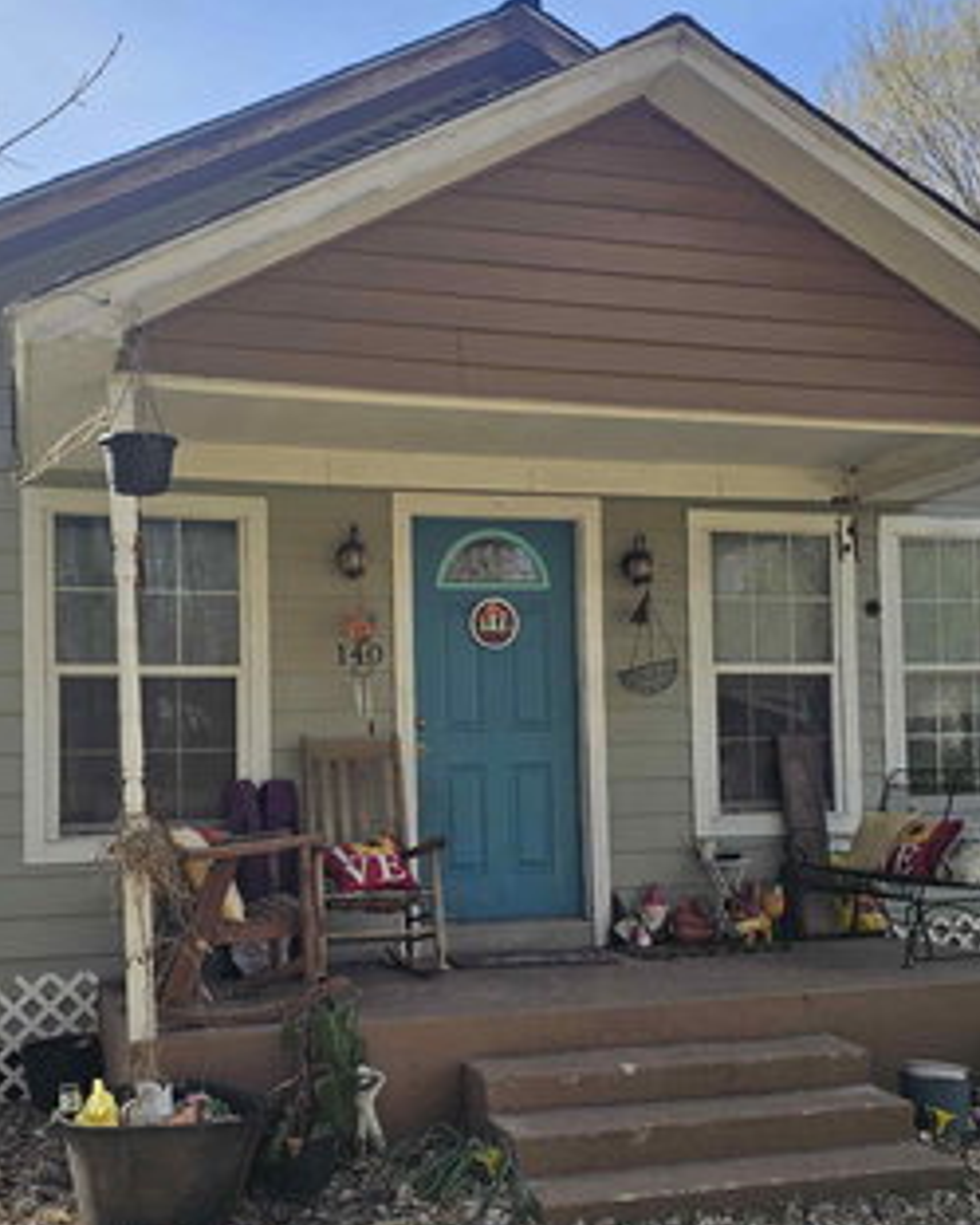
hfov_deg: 40.1
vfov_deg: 48.9
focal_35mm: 37
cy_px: 717
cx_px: 425
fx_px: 1341
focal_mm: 6.3
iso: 10
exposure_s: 1/325
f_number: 1.7
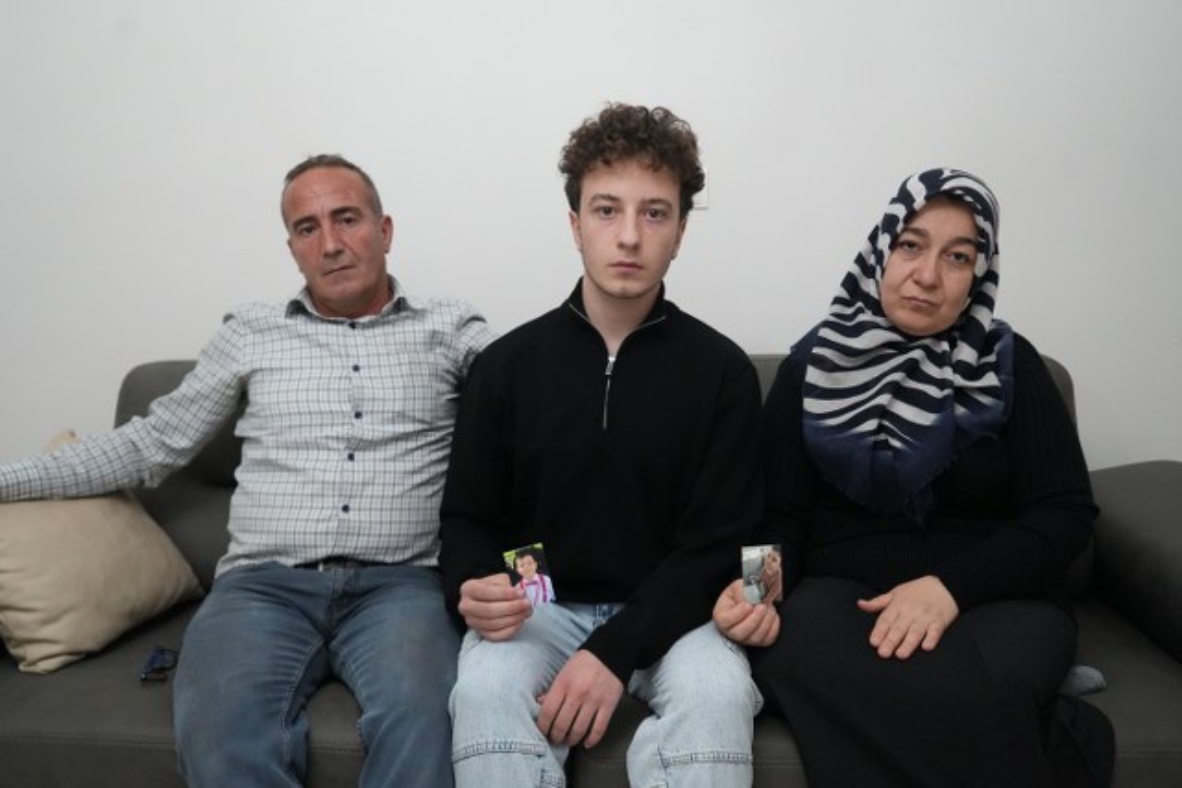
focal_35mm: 32
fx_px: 1051
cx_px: 591
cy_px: 394
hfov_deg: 58.7
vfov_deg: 41.1
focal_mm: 32
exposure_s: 1/60
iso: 6400
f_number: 4
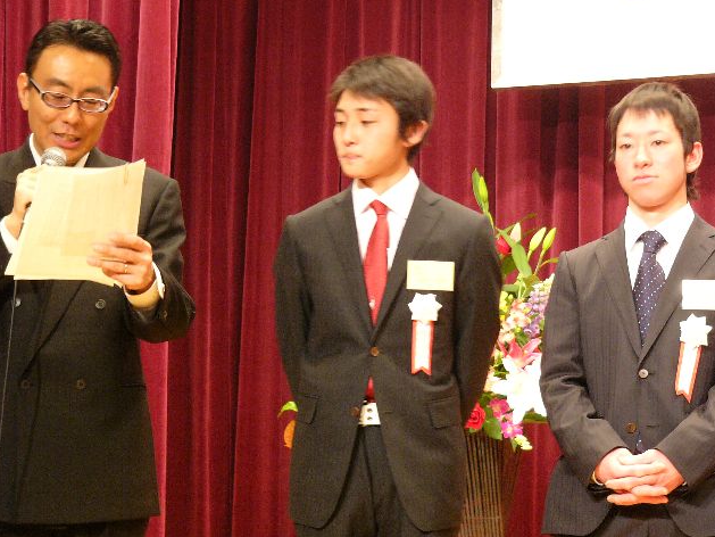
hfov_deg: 17.0
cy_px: 265
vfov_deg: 12.8
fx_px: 2396
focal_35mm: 116
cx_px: 359
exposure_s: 1/10
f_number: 2.8
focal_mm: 19
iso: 200
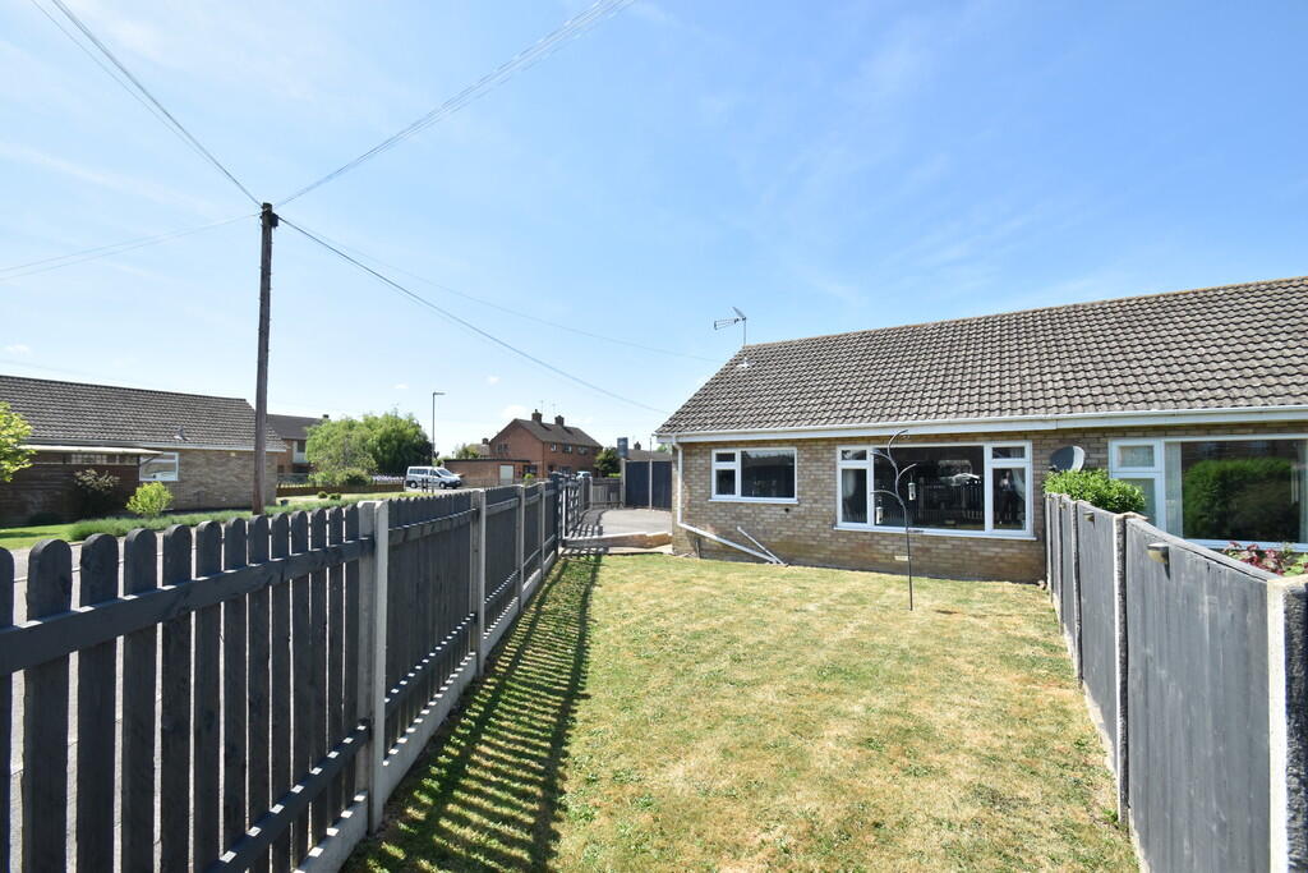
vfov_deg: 77.3
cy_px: 436
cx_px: 654
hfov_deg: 100.4
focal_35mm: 15
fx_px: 545
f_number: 8
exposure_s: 1/640
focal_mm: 10
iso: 400
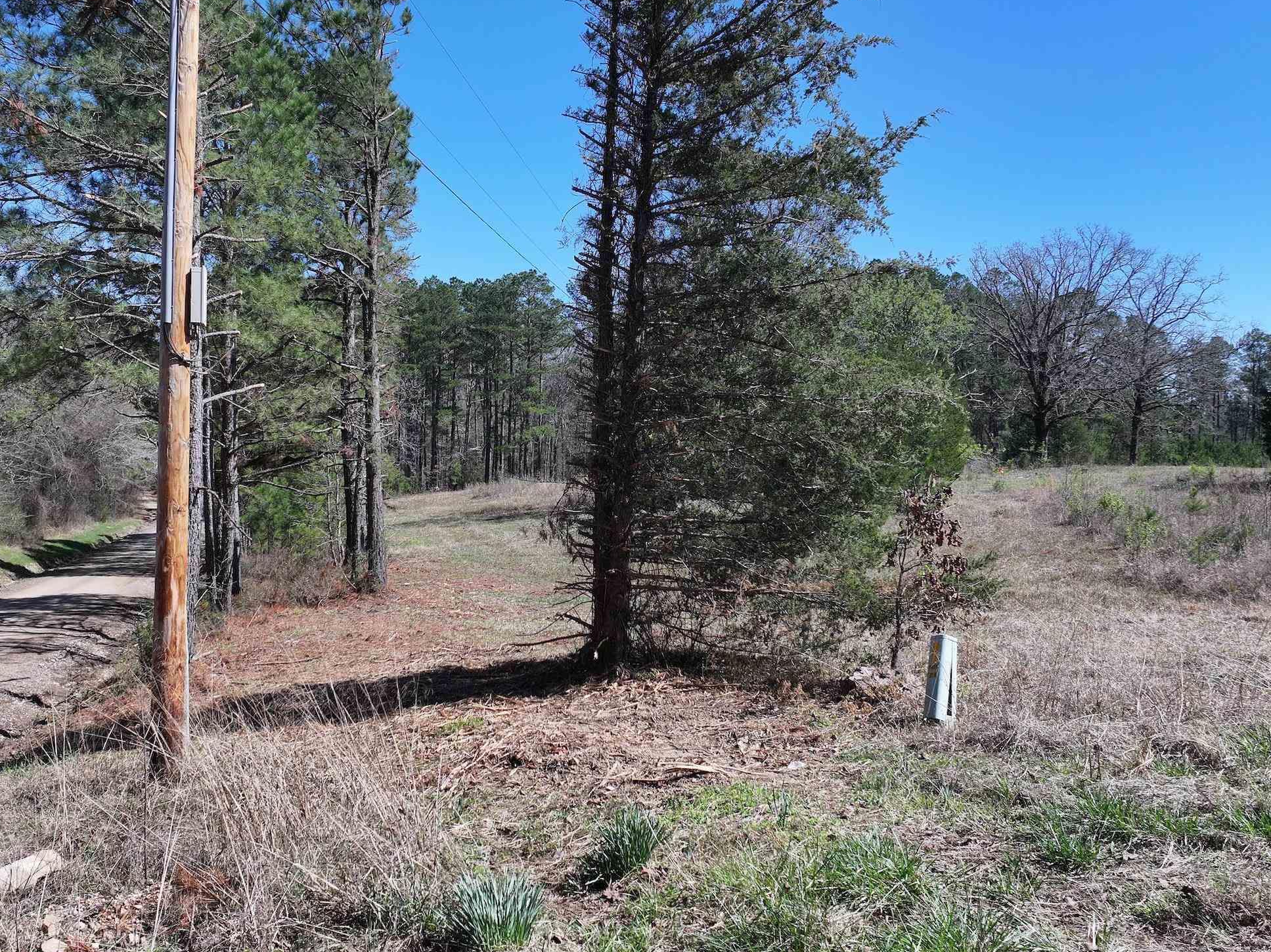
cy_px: 447
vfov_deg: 45.4
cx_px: 548
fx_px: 1138
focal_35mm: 31
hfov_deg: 58.1
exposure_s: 1/1600
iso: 100
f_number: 2.8
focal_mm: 12.29
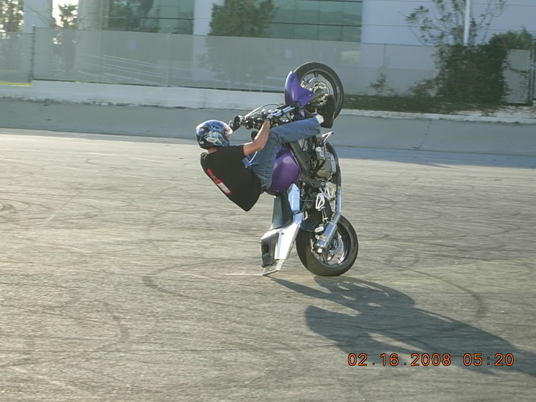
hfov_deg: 15.6
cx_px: 268
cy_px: 201
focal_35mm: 126
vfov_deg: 11.8
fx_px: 1951
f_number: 5.3
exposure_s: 1/136
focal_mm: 26.3
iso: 50
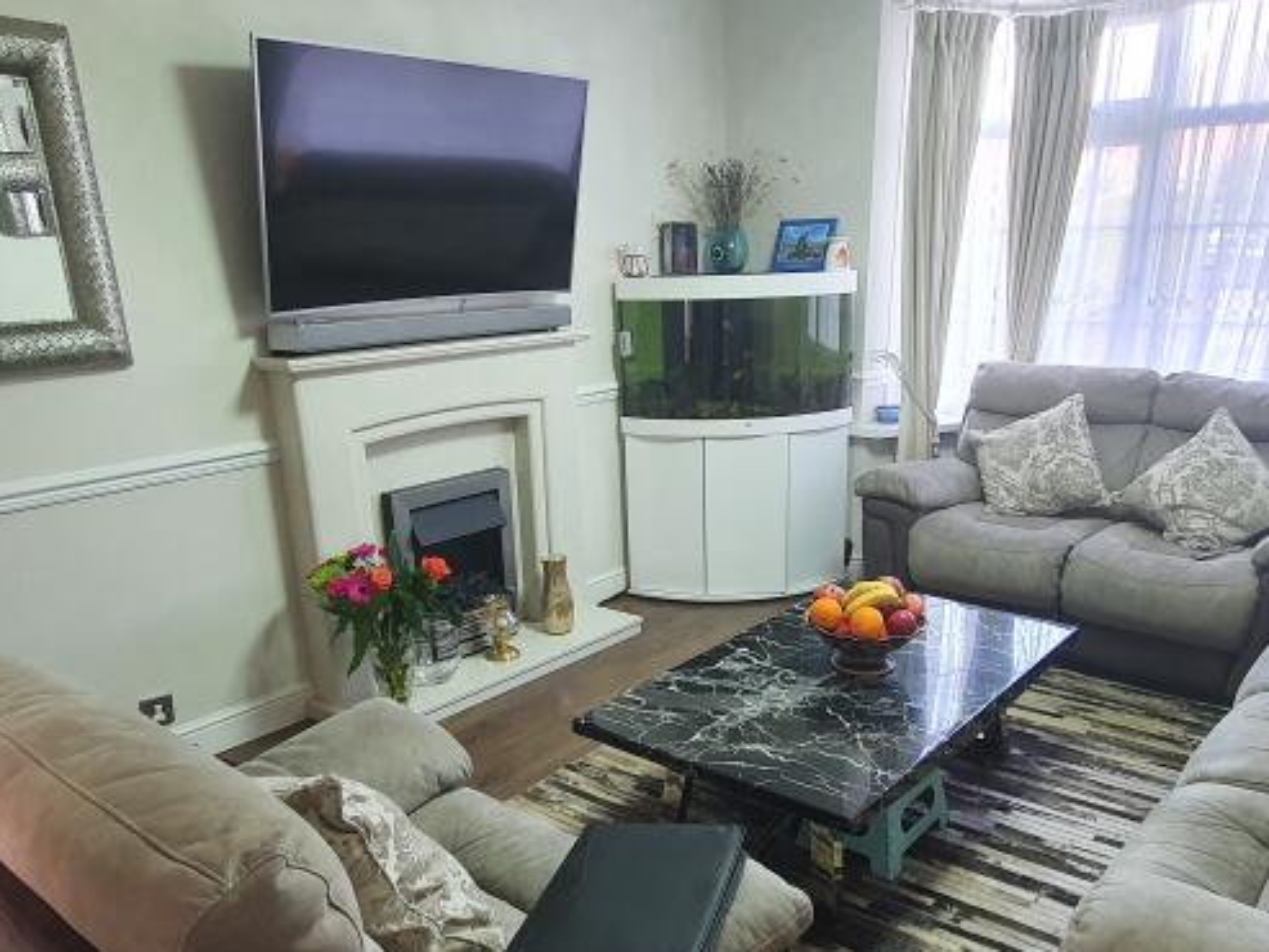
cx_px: 692
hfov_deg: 65.2
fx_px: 990
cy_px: 612
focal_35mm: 27
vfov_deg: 50.7
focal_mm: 1.8
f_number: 2.2
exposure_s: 1/50
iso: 125
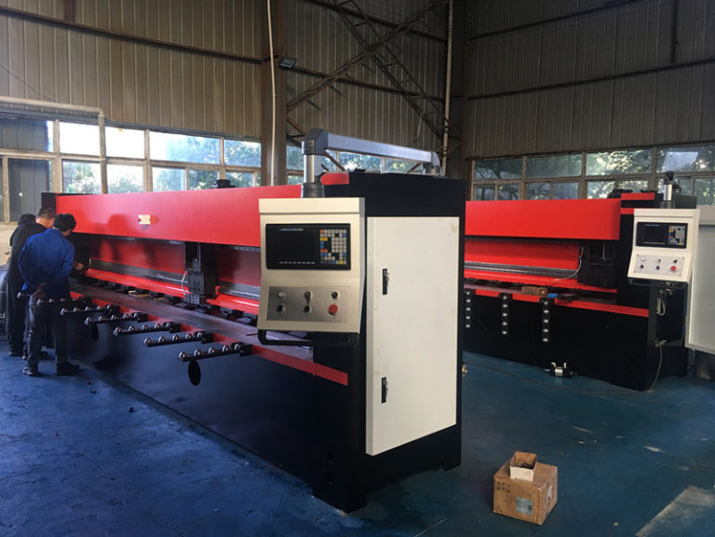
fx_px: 599
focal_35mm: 29
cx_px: 358
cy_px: 268
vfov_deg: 48.2
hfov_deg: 61.7
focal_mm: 4.15
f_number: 2.2
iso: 50
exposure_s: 1/33
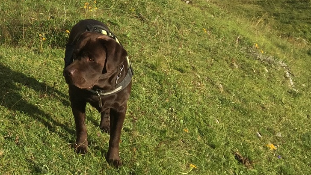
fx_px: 734
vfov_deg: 12.9
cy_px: -83
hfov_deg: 22.2
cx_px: -56
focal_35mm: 89
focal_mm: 4.15
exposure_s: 1/1319
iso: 32
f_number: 2.2
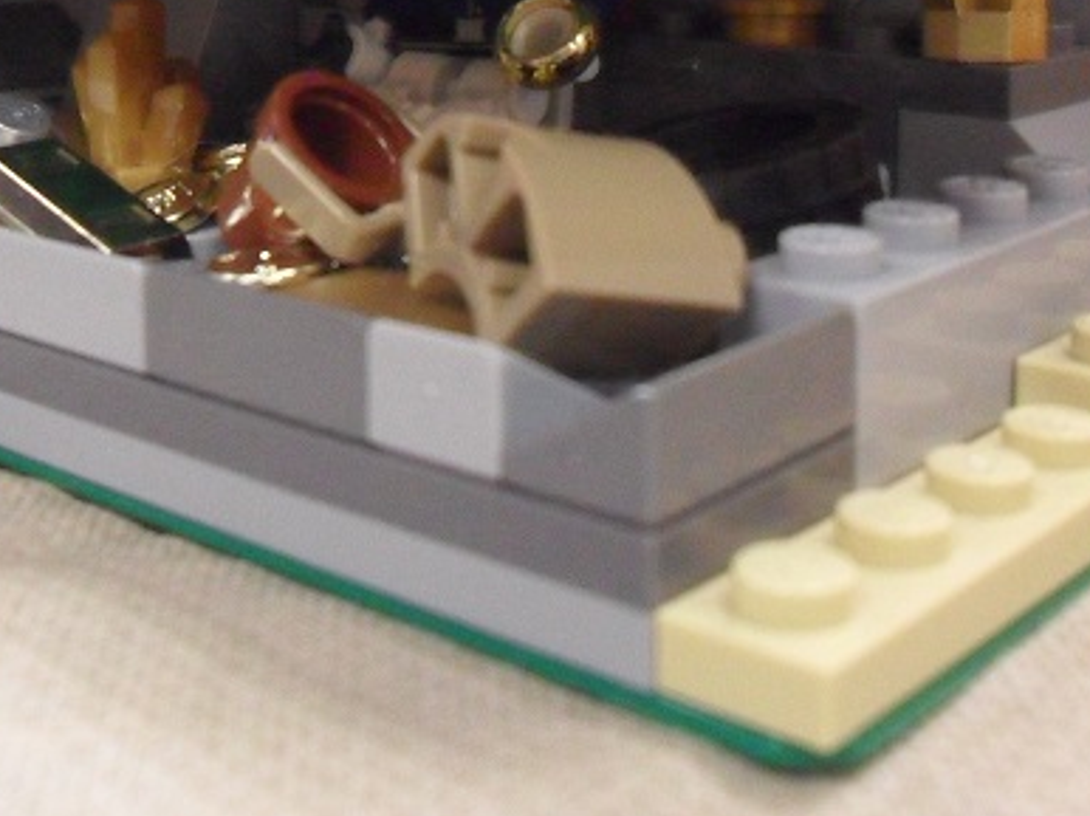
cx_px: 455
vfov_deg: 25.1
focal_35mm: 56
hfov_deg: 34.3
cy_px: 37
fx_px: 1762
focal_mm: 4.9
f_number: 3.5
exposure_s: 1/30
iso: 400
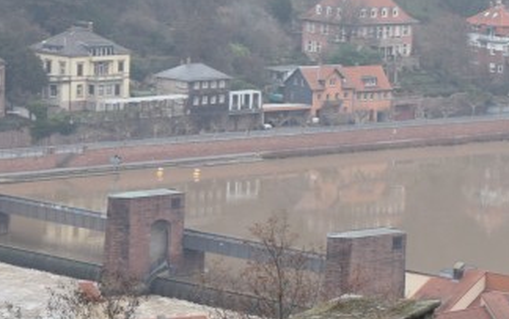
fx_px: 3484
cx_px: 327
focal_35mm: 251
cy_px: 190
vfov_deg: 5.2
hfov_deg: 8.4
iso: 400
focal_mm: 52
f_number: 7.1
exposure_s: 1/200
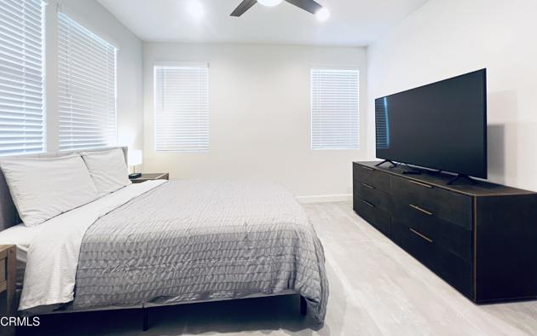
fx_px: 205
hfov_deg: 105.3
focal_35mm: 14
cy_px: 136
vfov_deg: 77.8
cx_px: 272
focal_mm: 1.57
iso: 500
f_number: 1.8
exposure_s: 1/60
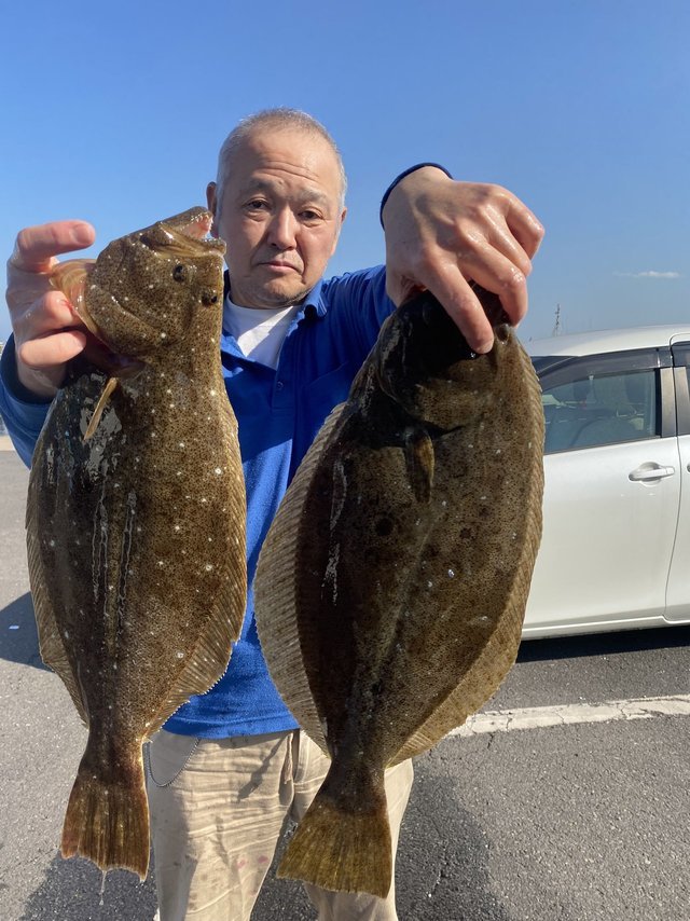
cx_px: 345
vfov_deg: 67.3
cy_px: 460
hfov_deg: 53.0
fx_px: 691
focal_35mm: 26
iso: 32
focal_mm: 4.25
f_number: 1.8
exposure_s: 1/1996
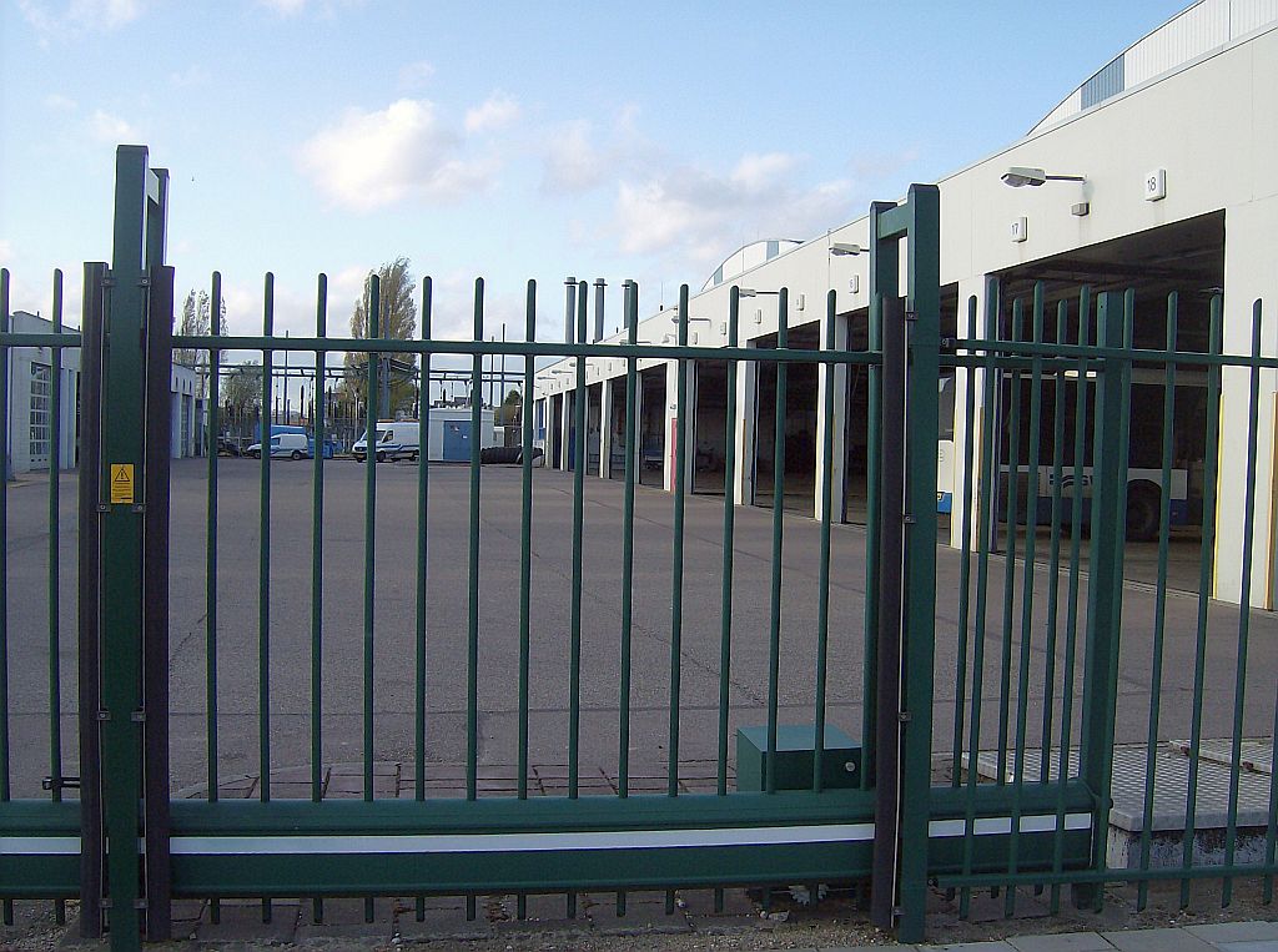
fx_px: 1326
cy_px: 476
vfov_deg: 39.5
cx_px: 639
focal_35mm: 36
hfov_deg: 51.5
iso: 100
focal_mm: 6
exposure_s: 1/249
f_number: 4.7
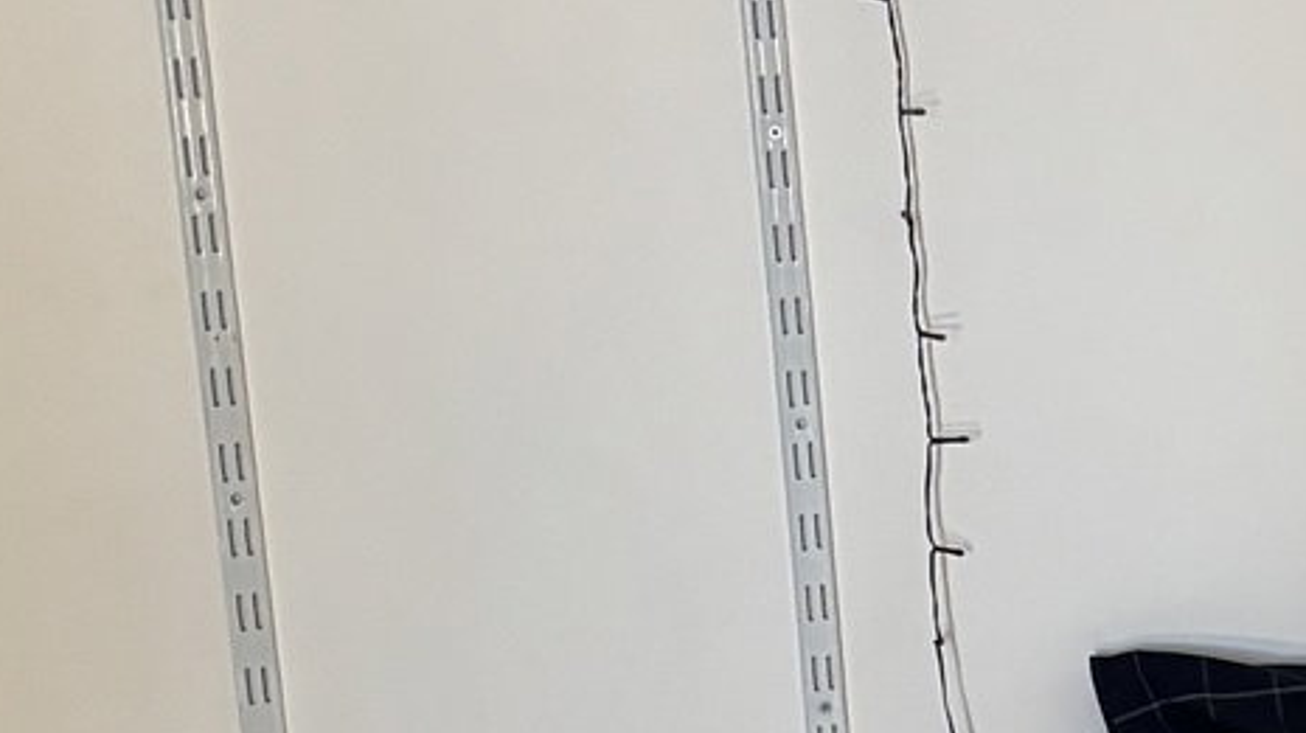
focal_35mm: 130
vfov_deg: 9.3
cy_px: 566
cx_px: 2047
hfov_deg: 15.1
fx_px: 4500
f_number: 1.6
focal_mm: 5.96
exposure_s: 1/50
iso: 400
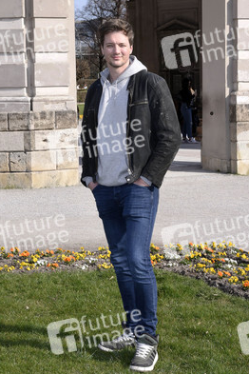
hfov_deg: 24.2
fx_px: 581
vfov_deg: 35.6
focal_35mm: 56
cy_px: 189
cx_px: 124
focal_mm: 55
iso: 250
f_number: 11
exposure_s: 1/160
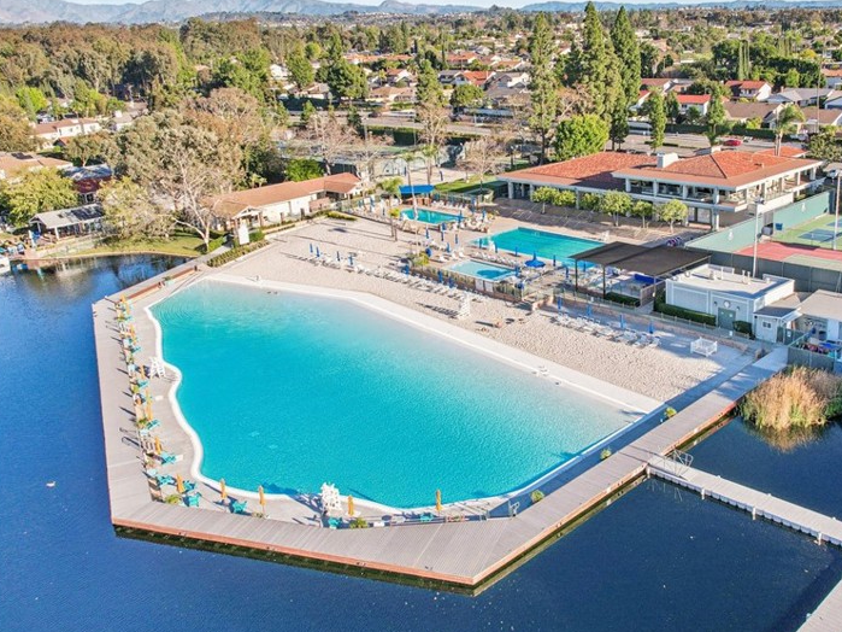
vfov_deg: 45.3
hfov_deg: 57.4
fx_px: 754
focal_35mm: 31
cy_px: 268
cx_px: 541
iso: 100
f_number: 2.8
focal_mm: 8.4
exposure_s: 1/1000
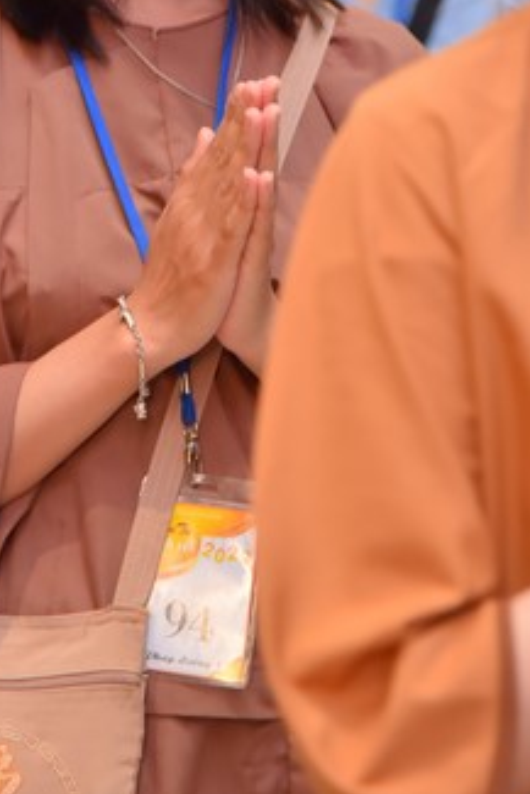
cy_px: 81
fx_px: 4632
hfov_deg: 6.5
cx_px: 62
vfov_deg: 9.7
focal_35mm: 210
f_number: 4.5
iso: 1000
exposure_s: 1/80
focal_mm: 105
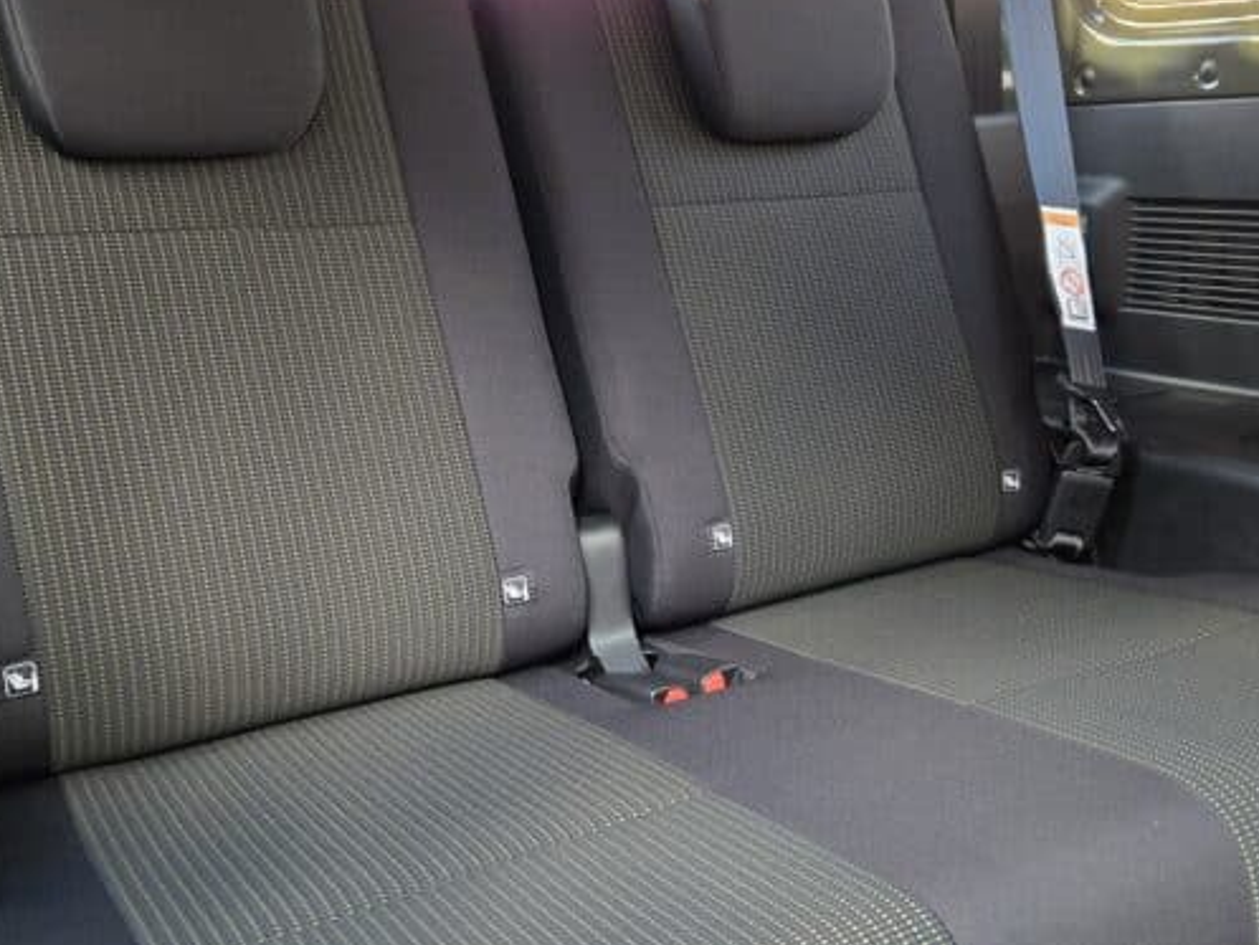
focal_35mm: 37
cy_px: 486
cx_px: 671
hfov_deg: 50.1
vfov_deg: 38.7
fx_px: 1346
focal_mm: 5.4
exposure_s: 1/100
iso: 800
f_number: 1.8
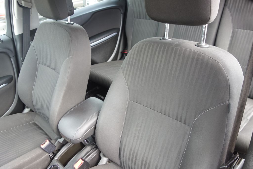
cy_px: 84
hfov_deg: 65.5
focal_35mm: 28
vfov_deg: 46.4
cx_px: 126
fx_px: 197
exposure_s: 1/100
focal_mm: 10.4
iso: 125
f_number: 2
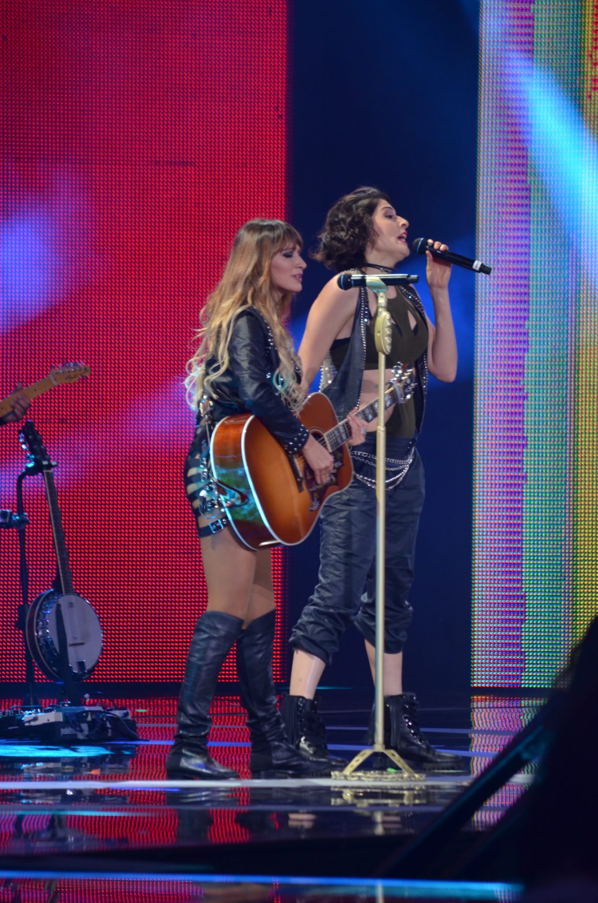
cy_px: 452
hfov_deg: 4.6
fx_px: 7510
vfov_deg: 6.9
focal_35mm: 300
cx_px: 299
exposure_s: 1/125
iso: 800
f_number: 5.6
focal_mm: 200
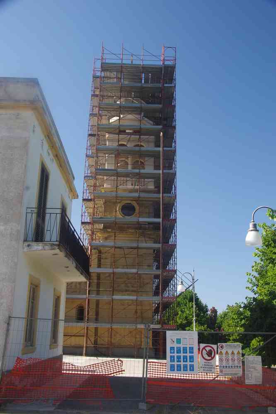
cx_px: 138
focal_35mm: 38
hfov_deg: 35.5
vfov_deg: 51.3
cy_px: 207
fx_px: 431
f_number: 10
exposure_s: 1/50
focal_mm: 25
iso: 200
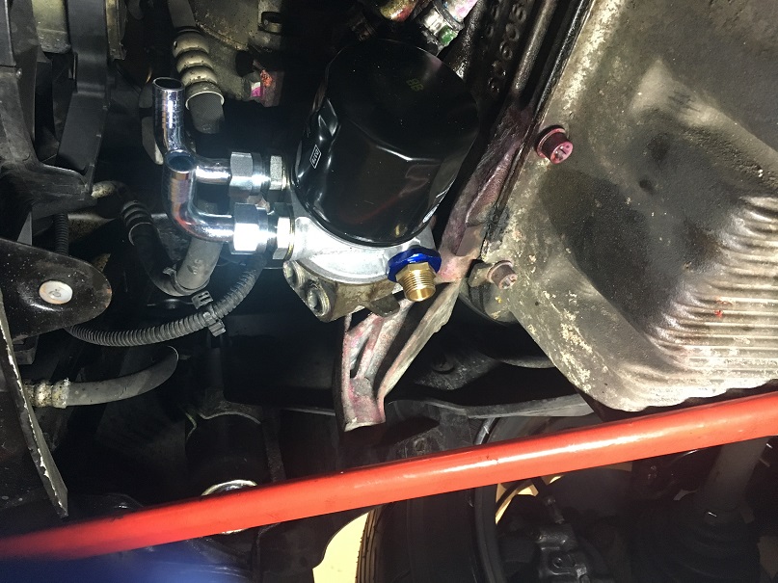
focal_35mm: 29
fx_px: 652
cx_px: 389
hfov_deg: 61.7
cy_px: 292
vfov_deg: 48.2
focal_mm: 4.15
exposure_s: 1/17
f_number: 2.2
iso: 200
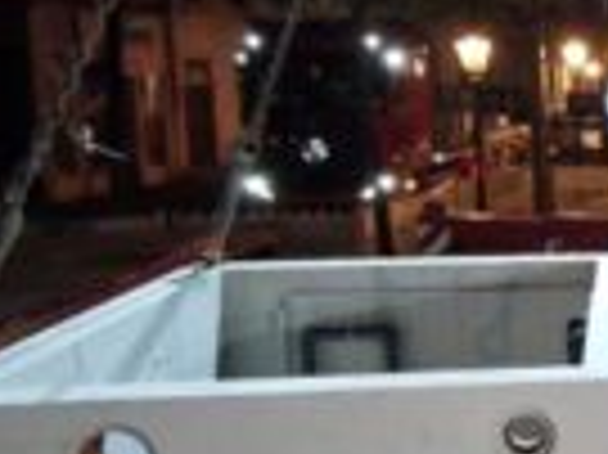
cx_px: 874
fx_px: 1176
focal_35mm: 67
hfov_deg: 23.9
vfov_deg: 21.9
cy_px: 261
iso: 800
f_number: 2.2
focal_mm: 2.2
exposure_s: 1/25
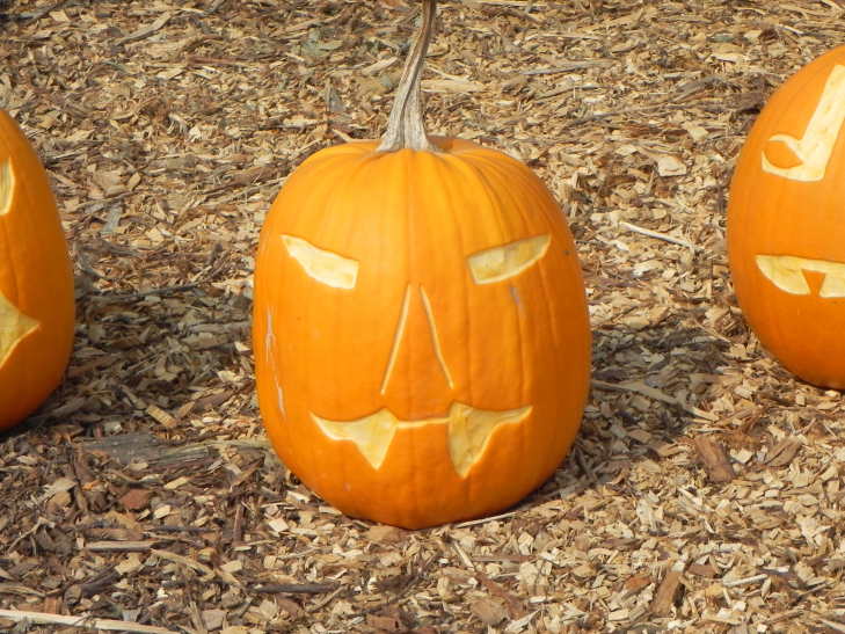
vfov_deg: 14.1
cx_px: 422
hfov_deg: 18.7
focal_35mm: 105
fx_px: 2564
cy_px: 317
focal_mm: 18.8
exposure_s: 1/446
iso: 160
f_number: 8
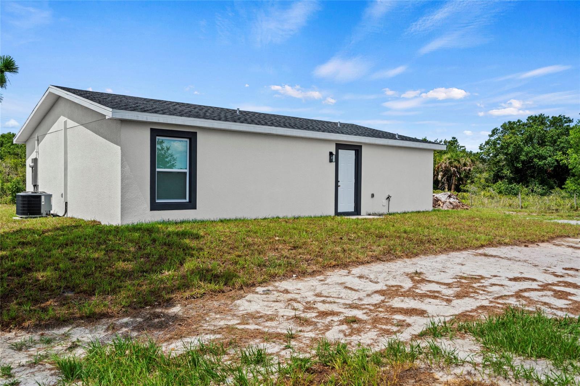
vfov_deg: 43.6
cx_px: 290
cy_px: 193
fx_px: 483
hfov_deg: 61.9
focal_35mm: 30
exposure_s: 1/1000
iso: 800
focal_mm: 30
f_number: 8
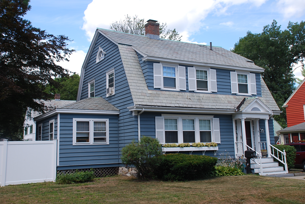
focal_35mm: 39
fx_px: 331
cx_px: 152
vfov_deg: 34.3
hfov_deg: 49.5
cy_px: 102
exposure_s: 1/160
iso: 100
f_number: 6.3
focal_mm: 26
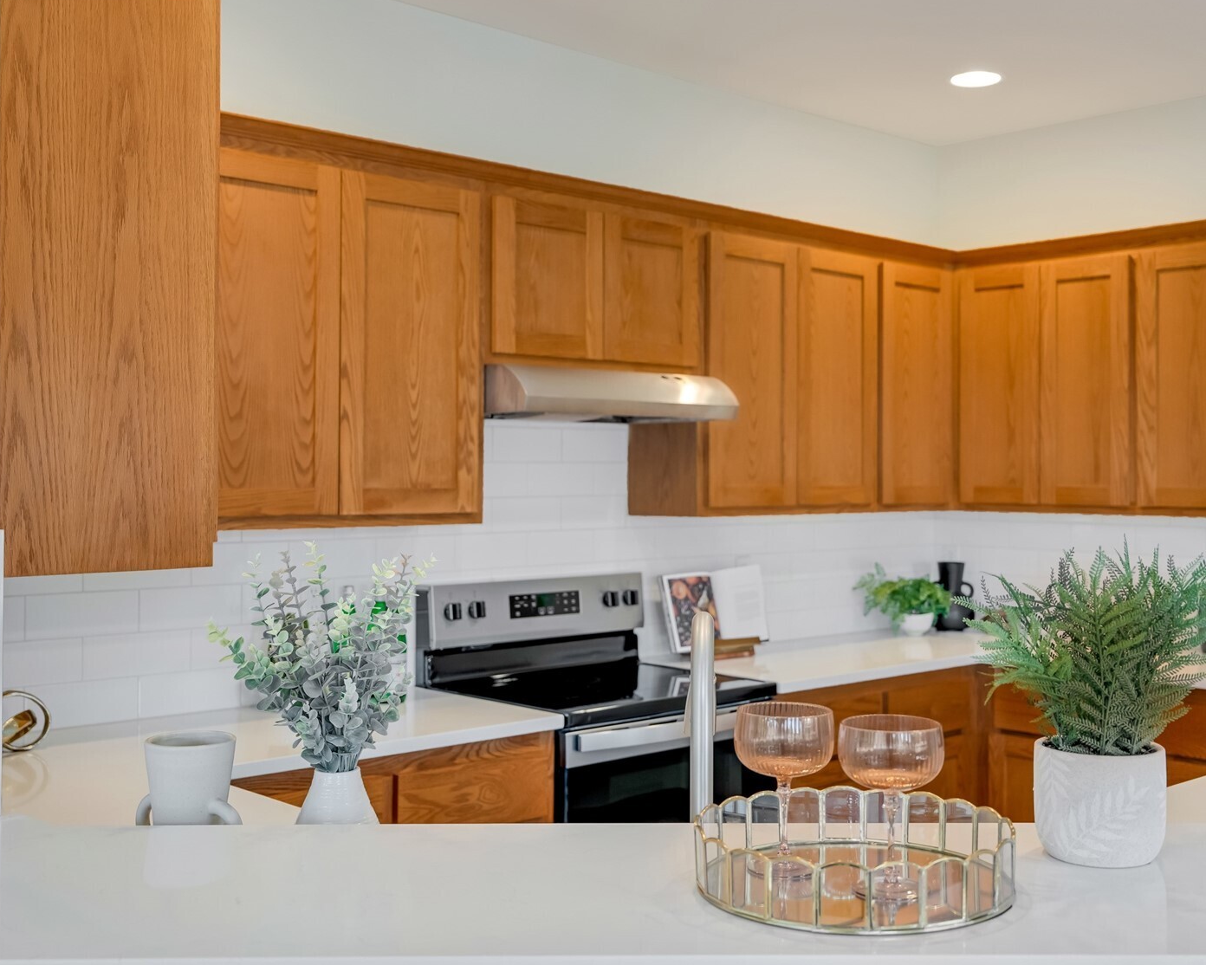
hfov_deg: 45.6
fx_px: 1428
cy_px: 478
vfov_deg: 37.3
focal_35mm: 40
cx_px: 694
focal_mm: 35
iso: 400
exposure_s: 1/800
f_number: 4
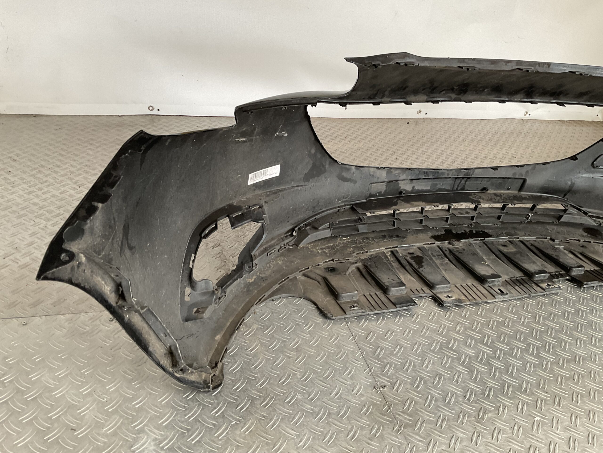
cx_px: 302
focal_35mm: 29
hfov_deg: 61.7
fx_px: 505
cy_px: 226
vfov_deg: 48.2
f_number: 1.8
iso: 64
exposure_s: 1/50
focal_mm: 3
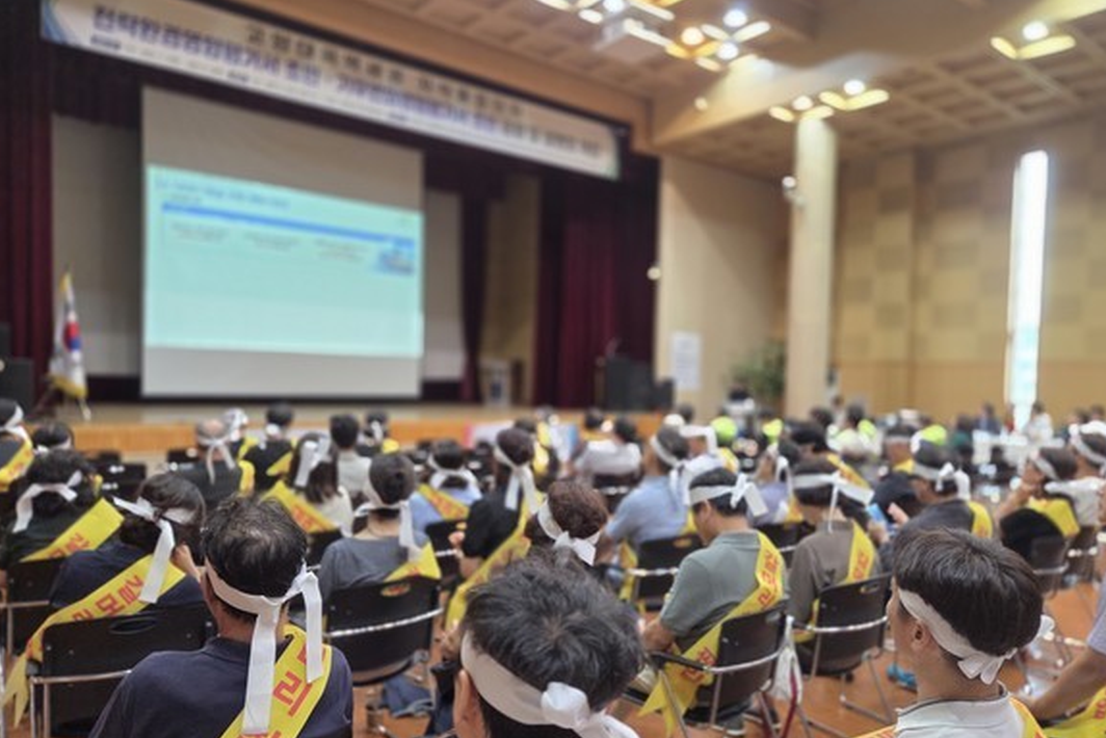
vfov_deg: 51.2
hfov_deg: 71.5
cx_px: 561
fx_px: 768
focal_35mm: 25
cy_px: 416
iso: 640
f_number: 1.8
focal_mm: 5.4
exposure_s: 1/120
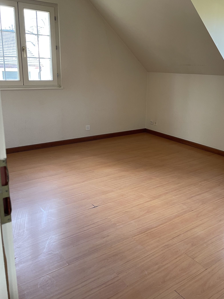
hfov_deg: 43.9
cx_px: 137
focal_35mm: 32
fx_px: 276
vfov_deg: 56.7
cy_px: 135
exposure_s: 1/76
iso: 125
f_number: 1.6
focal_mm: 5.1
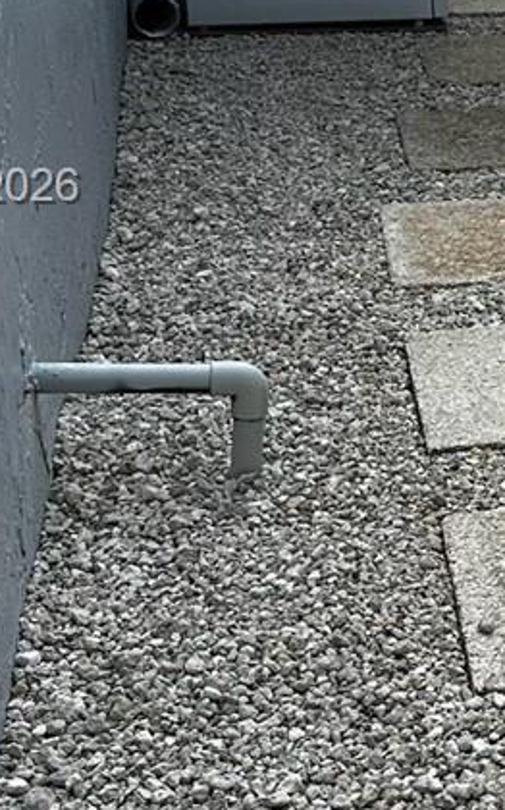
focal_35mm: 97
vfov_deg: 21.2
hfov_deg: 12.0
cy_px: 189
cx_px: 1022
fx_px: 2139
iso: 80
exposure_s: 1/3356
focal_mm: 6.86
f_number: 1.78
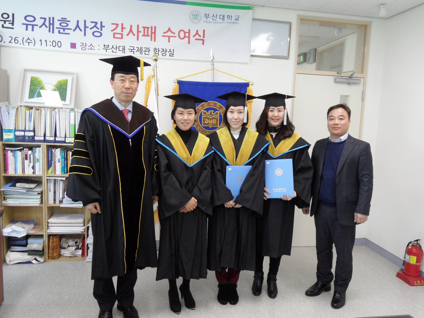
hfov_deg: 63.4
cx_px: 212
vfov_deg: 49.7
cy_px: 159
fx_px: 343
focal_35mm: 28
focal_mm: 4.6
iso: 200
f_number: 3.4
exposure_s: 1/30
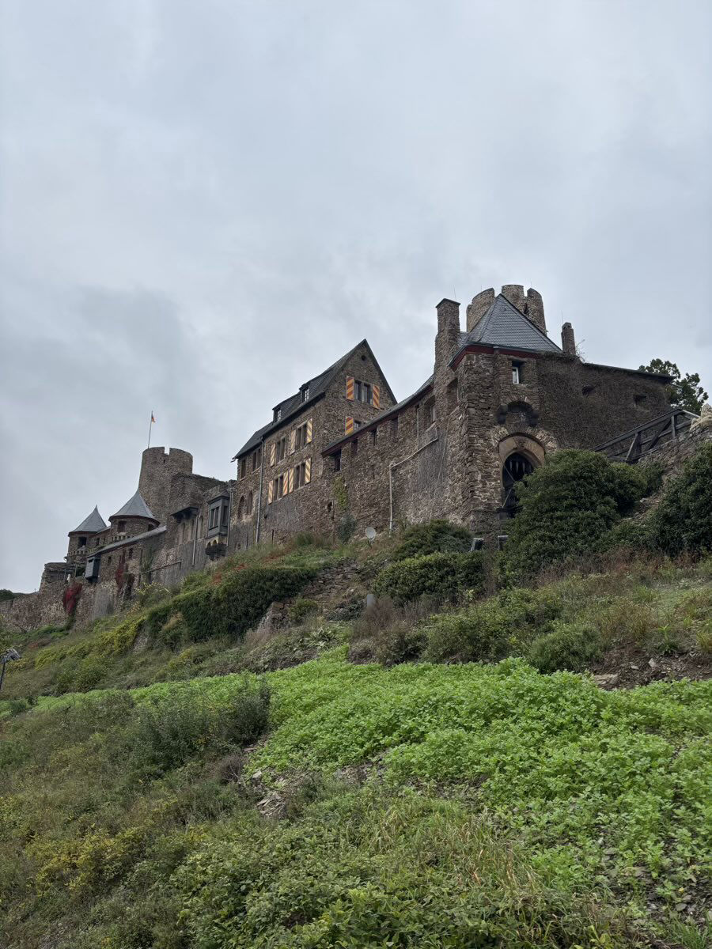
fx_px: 713
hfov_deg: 53.1
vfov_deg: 67.3
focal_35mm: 26
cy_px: 474
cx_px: 356
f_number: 1.6
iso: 50
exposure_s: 1/1362
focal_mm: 5.96
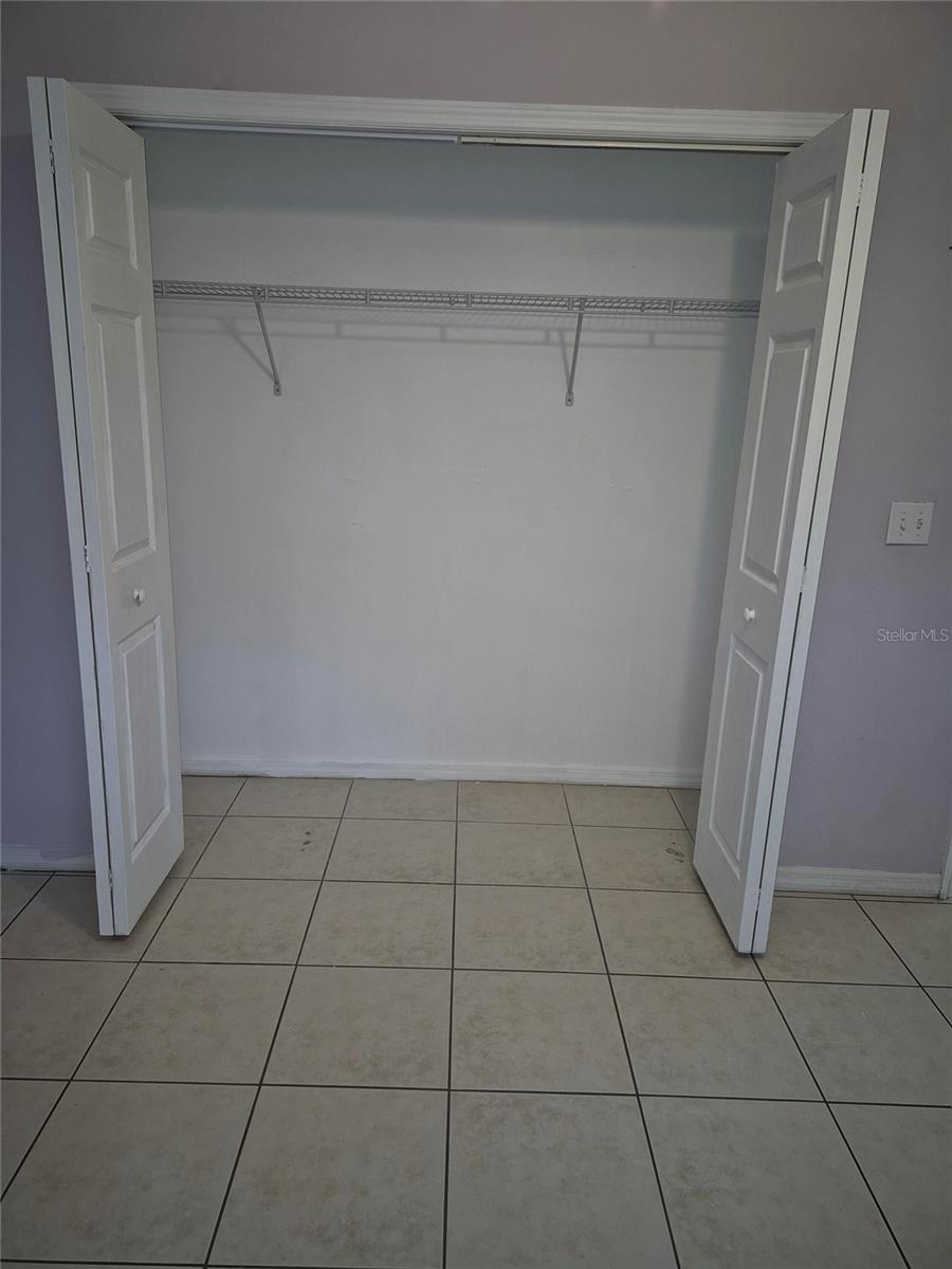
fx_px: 843
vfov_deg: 73.9
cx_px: 476
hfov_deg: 58.9
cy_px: 634
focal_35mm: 23
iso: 100
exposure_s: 1/40
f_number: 1.8
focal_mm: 5.4
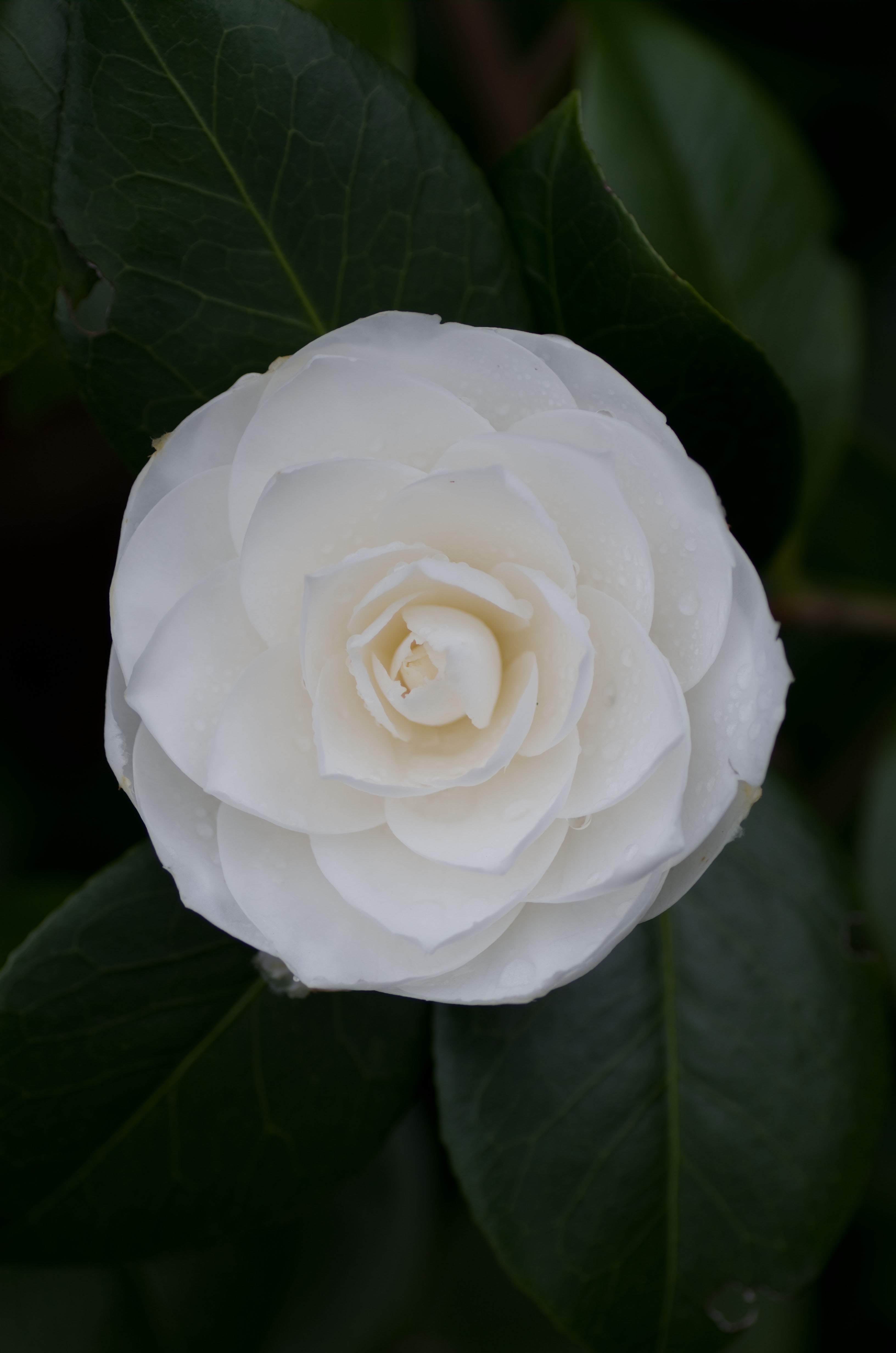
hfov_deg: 10.1
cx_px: 448
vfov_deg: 15.2
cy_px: 676
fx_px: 5062
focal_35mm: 135
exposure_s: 1/250
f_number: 3.5
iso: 100
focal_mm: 90
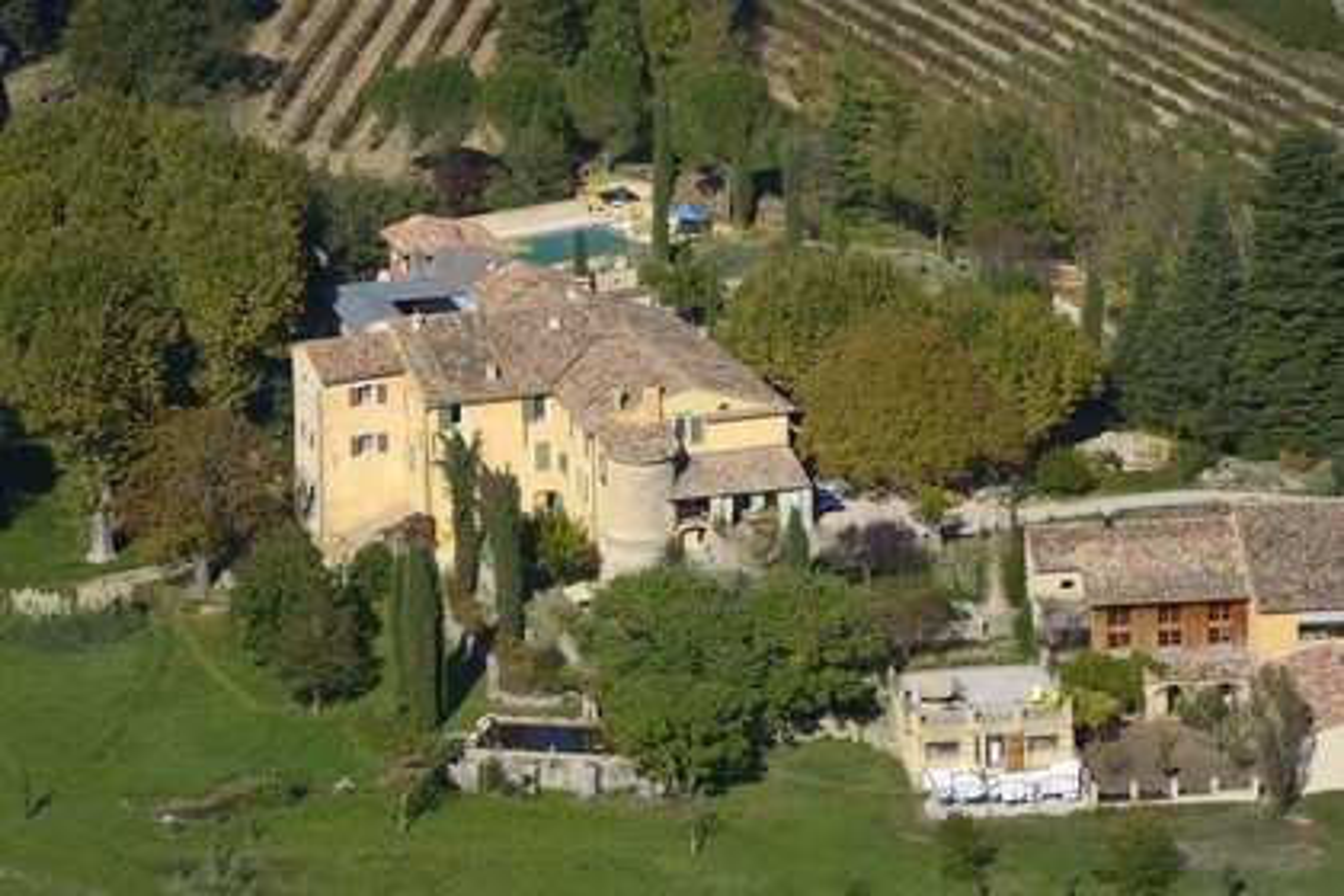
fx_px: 7466
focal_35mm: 200
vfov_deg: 6.9
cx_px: 672
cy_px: 448
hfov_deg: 10.3
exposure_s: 1/1250
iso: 800
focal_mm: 200
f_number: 10
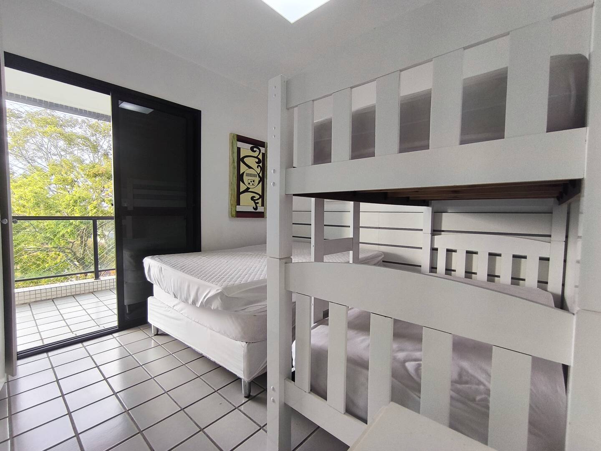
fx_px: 278
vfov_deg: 78.1
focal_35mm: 16
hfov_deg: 94.5
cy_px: 226
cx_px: 300
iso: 80
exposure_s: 1/60
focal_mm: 1.65
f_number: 2.2
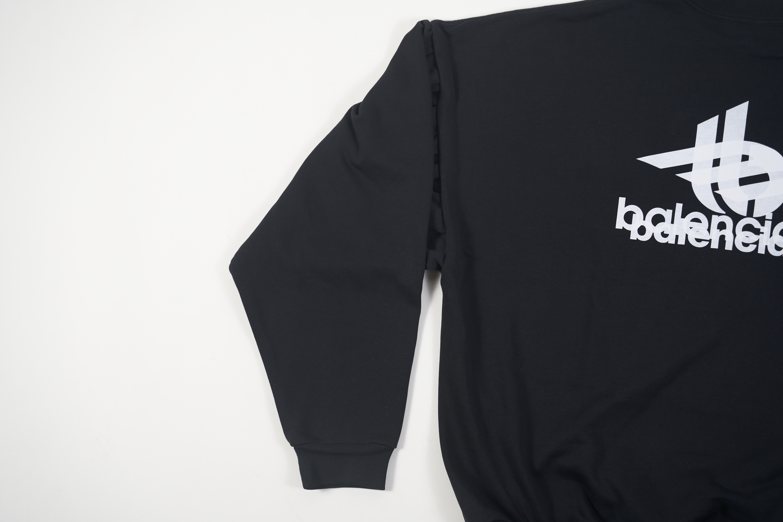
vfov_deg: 18.2
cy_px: 261
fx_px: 1631
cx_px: 392
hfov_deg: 27.0
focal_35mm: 75
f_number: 4
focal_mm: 75
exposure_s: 1/80
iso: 320
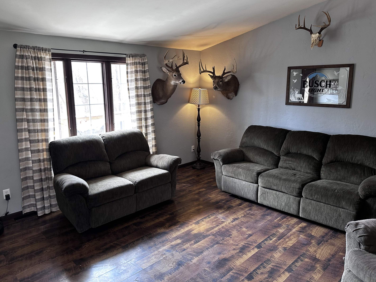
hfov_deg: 67.2
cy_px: 133
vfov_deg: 53.0
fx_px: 282
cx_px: 176
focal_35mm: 26
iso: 125
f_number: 1.78
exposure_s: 1/60
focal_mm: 6.86
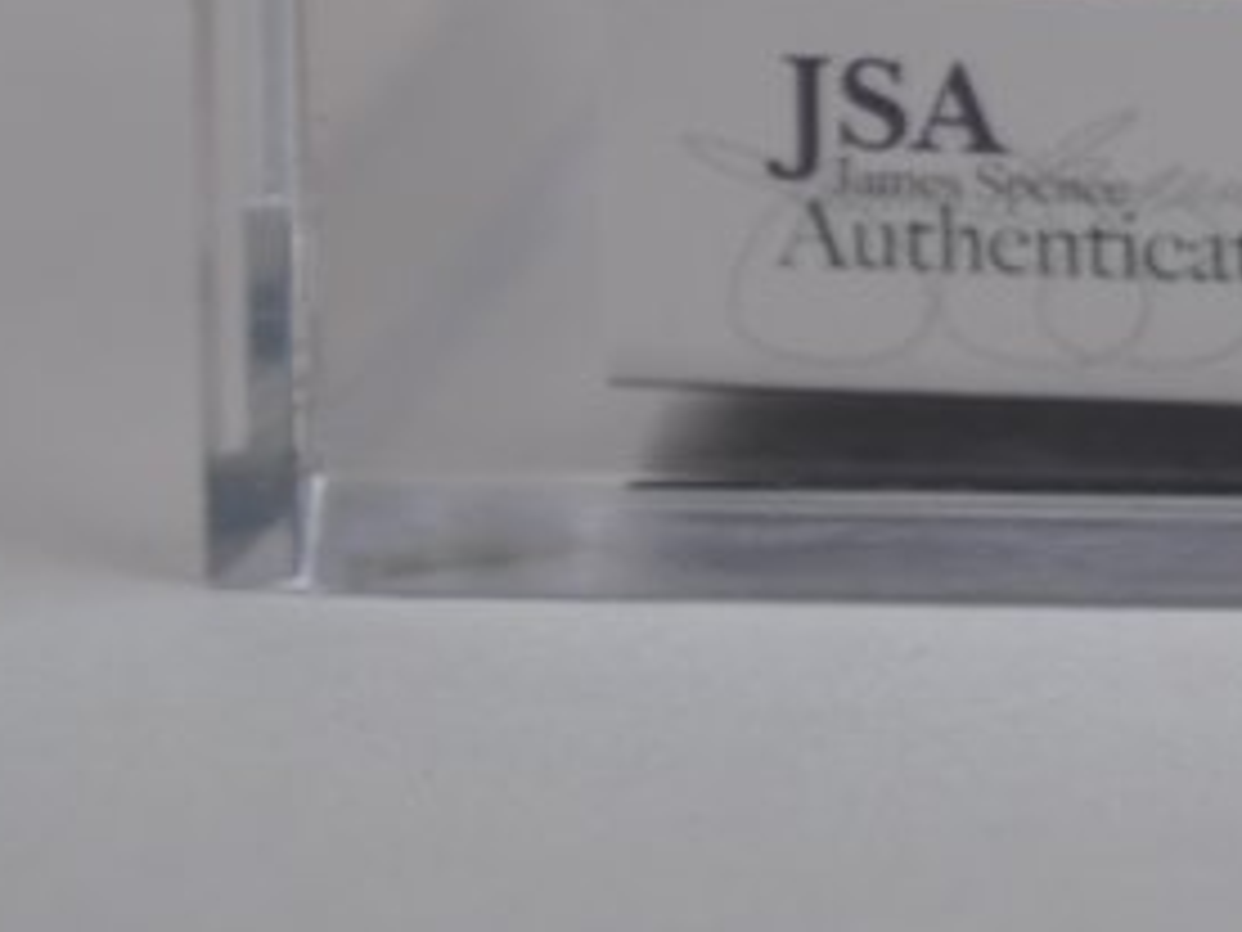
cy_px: -925
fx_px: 12809
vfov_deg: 4.1
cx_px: 3130
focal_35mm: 357
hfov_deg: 5.3
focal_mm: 40
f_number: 4
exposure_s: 1/60
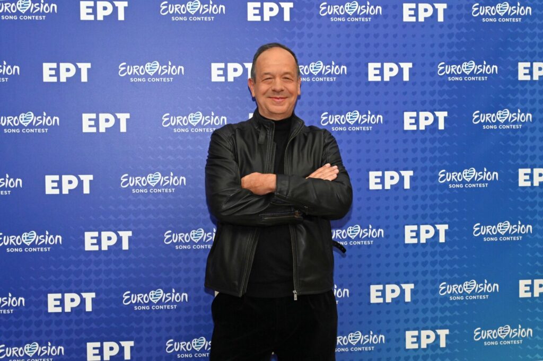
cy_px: 180
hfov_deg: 34.5
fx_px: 874
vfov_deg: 23.3
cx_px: 272
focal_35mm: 58
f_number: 5.6
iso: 2500
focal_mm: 58
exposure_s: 1/125
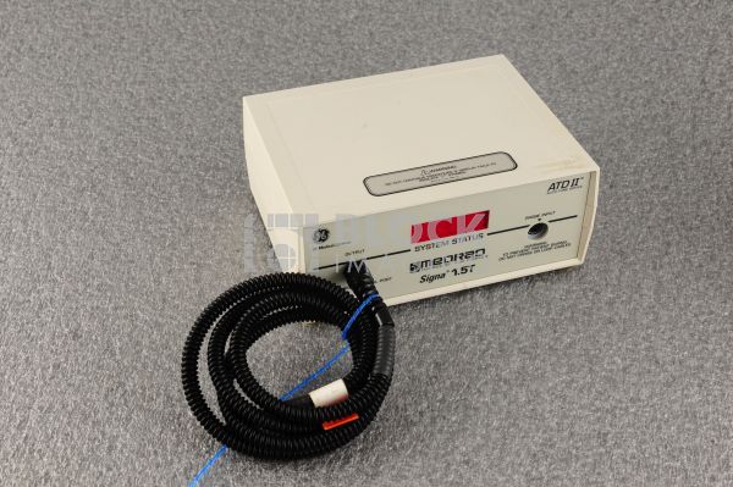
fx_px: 1017
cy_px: 244
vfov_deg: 26.9
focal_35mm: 50
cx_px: 366
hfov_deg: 39.6
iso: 1600
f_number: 11
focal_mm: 50
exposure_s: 1/125
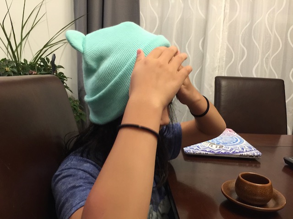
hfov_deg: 61.7
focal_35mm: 29
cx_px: 146
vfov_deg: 48.2
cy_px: 110
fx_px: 245
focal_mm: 4.15
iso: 125
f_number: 2.2
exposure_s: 1/15
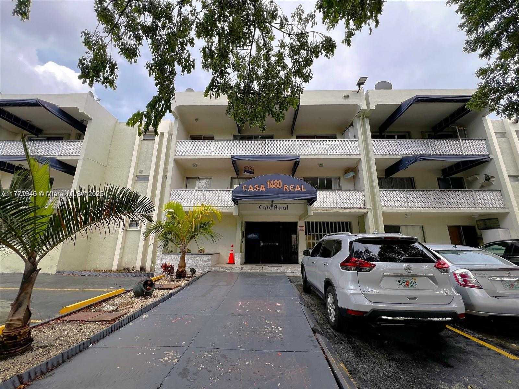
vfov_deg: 89.9
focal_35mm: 13
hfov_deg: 106.2
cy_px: 194
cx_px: 260
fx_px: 195
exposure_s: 1/224
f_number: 1.8
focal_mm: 1.57
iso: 32
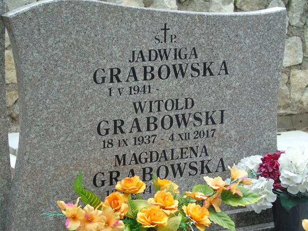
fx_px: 961
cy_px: 116
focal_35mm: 108
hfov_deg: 18.2
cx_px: 154
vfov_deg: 13.7
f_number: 4.4
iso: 80
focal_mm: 19
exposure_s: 1/80
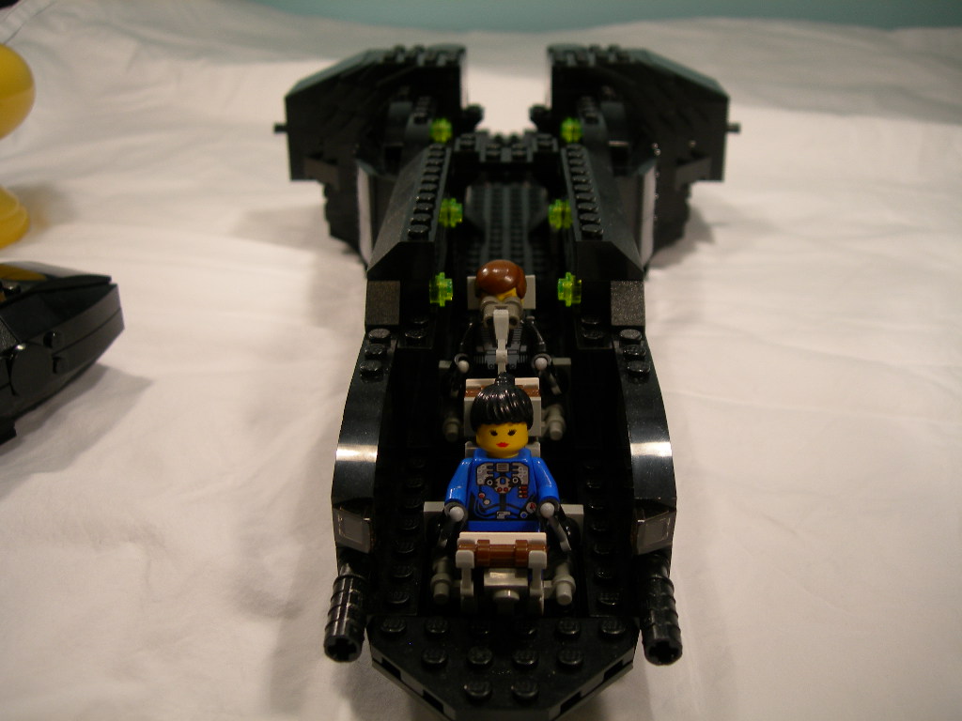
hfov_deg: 49.0
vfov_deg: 37.7
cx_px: 481
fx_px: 1056
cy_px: 360
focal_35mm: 38
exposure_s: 1/44
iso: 50
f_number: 2.8
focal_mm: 7.8
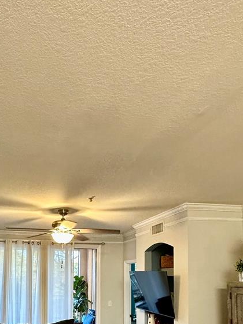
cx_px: 70
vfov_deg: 55.8
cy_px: 258
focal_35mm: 30
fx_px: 281
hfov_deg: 45.6
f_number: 2.2
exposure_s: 1/60
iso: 320
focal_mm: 2.22
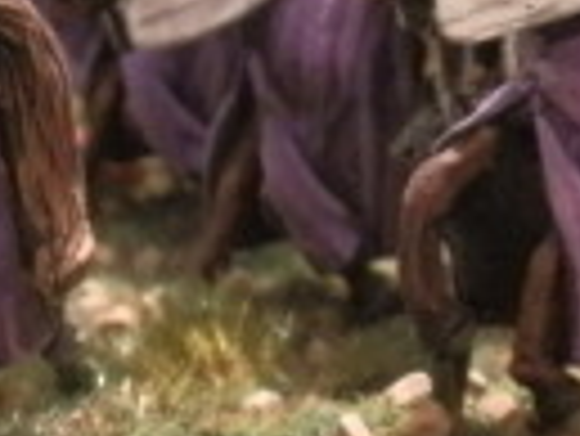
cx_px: 162
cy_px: 342
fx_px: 1945
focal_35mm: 116
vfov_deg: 12.7
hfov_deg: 16.9
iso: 400
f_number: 3.1
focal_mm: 5
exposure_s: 1/40
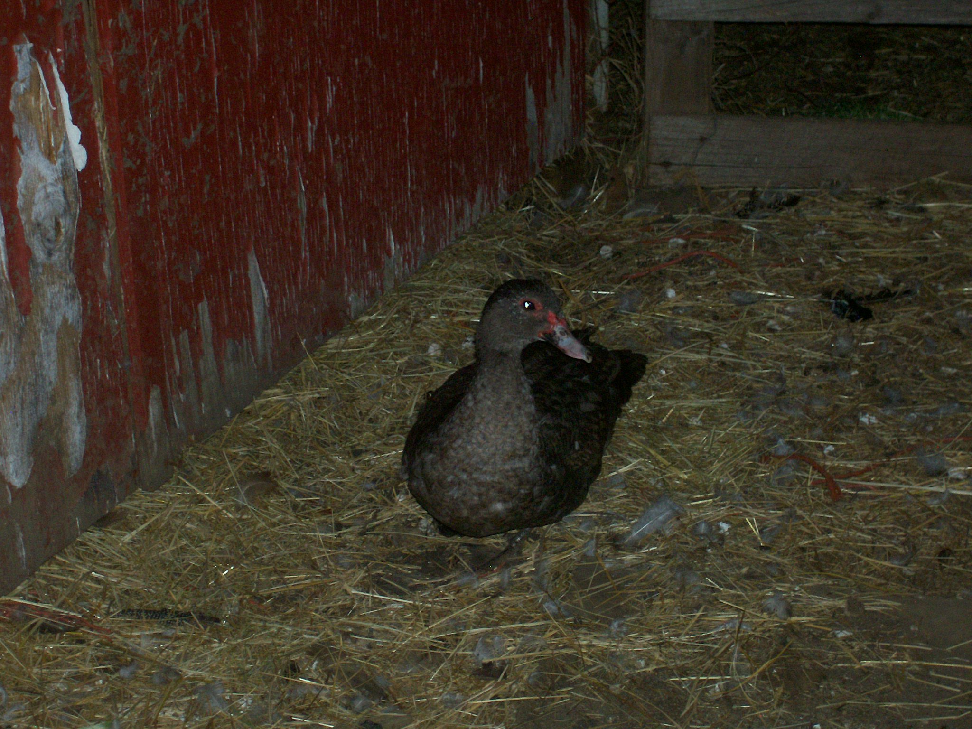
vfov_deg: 14.5
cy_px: 364
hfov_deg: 19.3
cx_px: 486
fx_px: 2864
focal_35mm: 102
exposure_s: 1/157
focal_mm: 16.8
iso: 140
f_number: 4.6
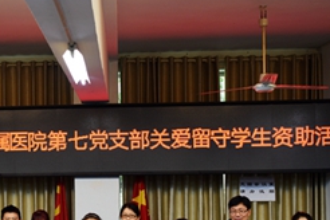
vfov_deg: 20.7
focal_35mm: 65
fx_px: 596
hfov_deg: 30.5
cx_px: 85
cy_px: 169
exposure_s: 1/30
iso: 320
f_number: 2.8
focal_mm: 32
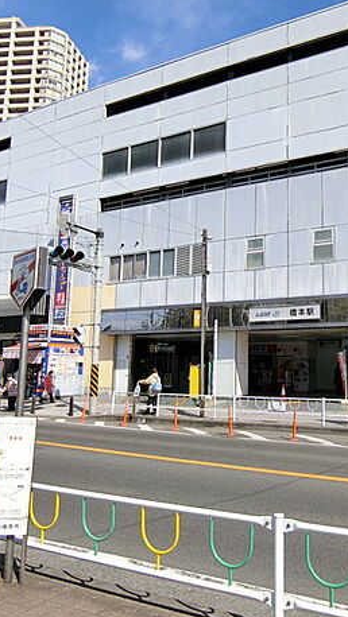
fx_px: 459
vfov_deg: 67.9
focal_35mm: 28
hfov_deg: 40.0
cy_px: 309
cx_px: 274
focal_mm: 4.06
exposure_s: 1/250
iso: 80
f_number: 6.9
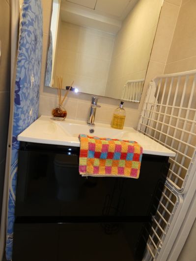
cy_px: 130
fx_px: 151
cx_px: 98
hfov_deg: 66.0
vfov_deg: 81.7
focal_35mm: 20
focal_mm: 3.6
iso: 100
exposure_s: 1/40
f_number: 2.8
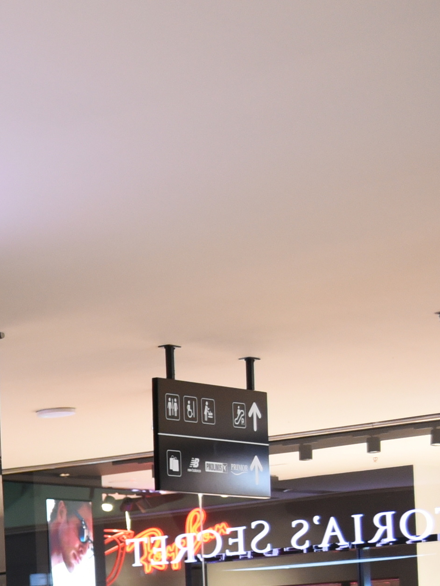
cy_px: 725
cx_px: -720
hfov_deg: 10.0
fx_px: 2085
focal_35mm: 123
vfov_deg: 15.4
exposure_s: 1/100
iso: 1600
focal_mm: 32
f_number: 3.5
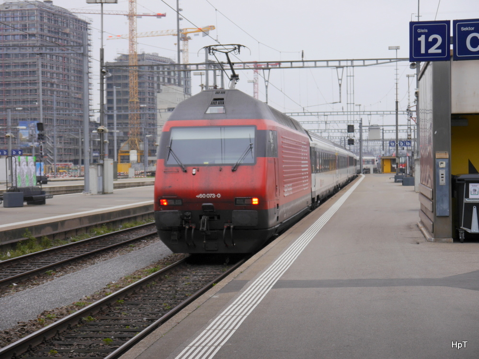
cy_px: 180
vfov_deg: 18.9
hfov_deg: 25.0
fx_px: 1079
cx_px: 240
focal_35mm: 78
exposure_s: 1/125
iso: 160
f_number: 5.6
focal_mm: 39
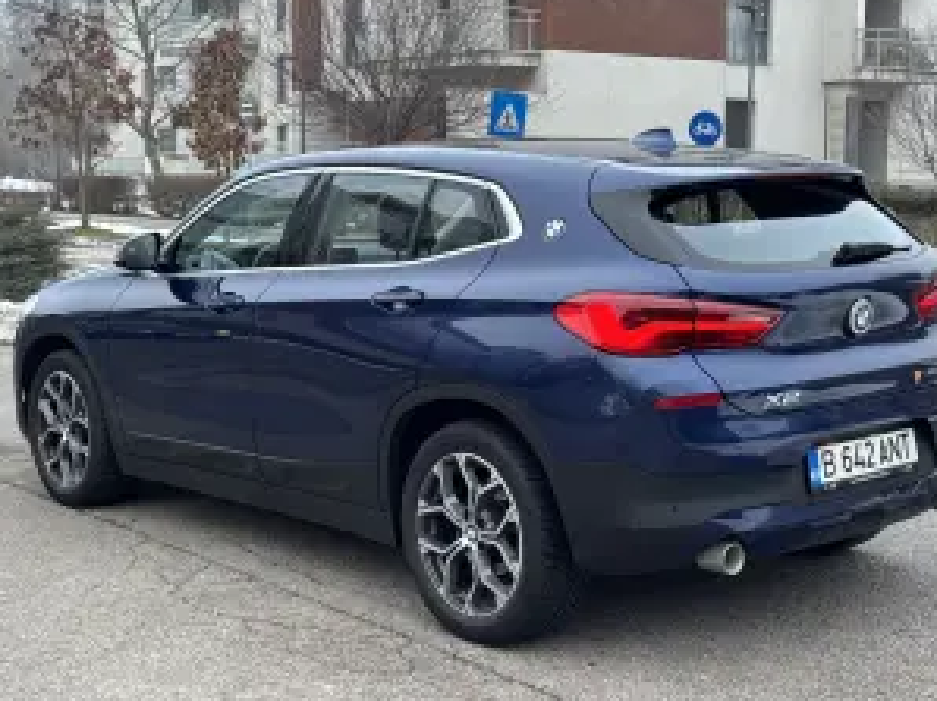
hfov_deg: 33.2
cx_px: 516
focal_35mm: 58
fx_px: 1569
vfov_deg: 25.2
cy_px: 302
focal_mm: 6.76
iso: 100
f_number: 1.78
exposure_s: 1/109
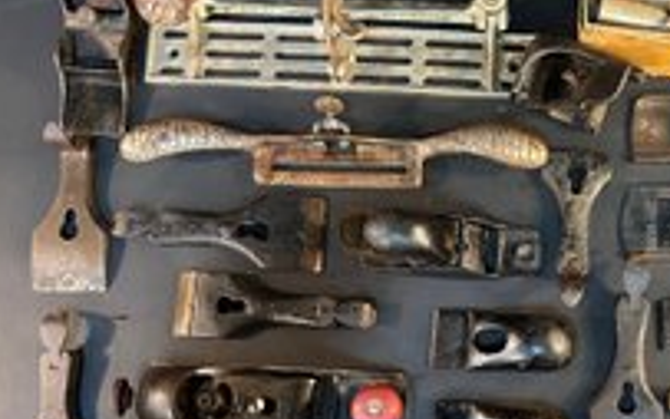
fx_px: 785
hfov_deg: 43.8
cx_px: 546
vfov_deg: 29.5
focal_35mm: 43
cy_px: 305
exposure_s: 1/40
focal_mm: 6.86
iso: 640
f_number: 1.78
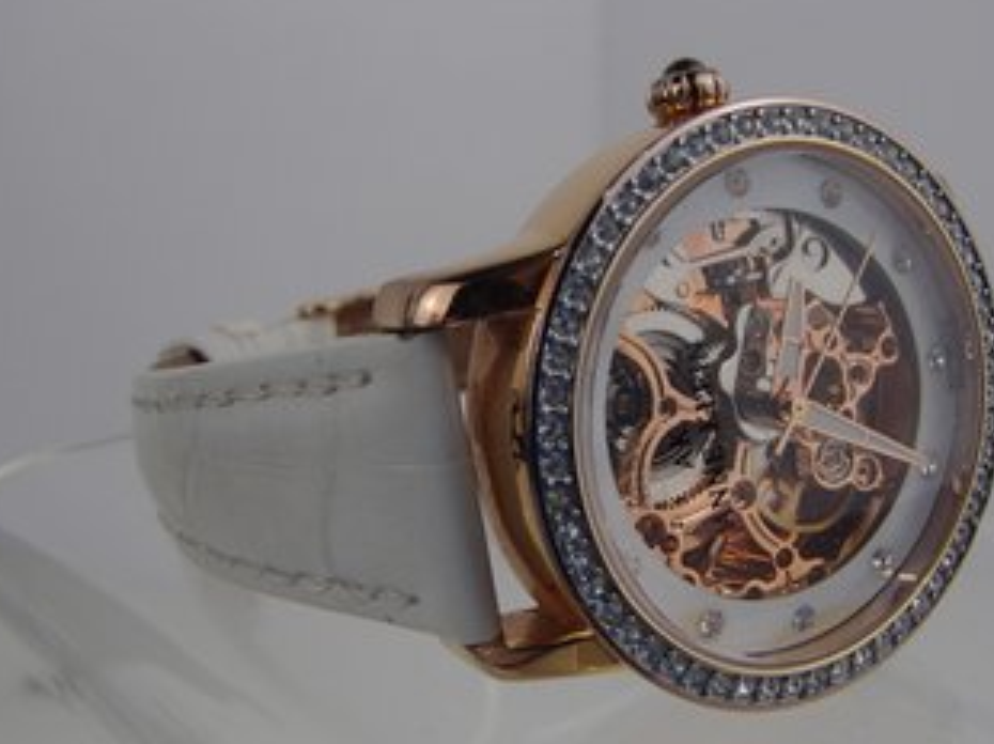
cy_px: 390
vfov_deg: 35.1
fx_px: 1176
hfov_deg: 45.8
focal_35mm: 41
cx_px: 502
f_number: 4.7
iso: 125
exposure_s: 1/160
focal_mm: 6.64
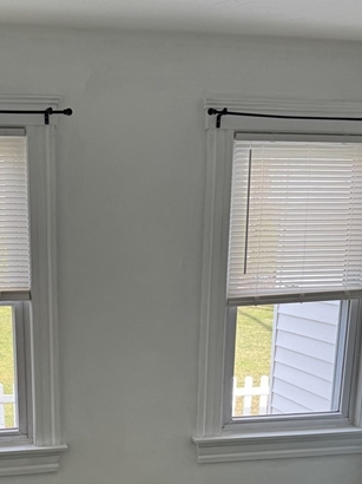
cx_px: 99
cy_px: 386
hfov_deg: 31.7
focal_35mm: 45
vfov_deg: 40.4
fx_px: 628
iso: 64
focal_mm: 6.76
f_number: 1.78
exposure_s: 1/197
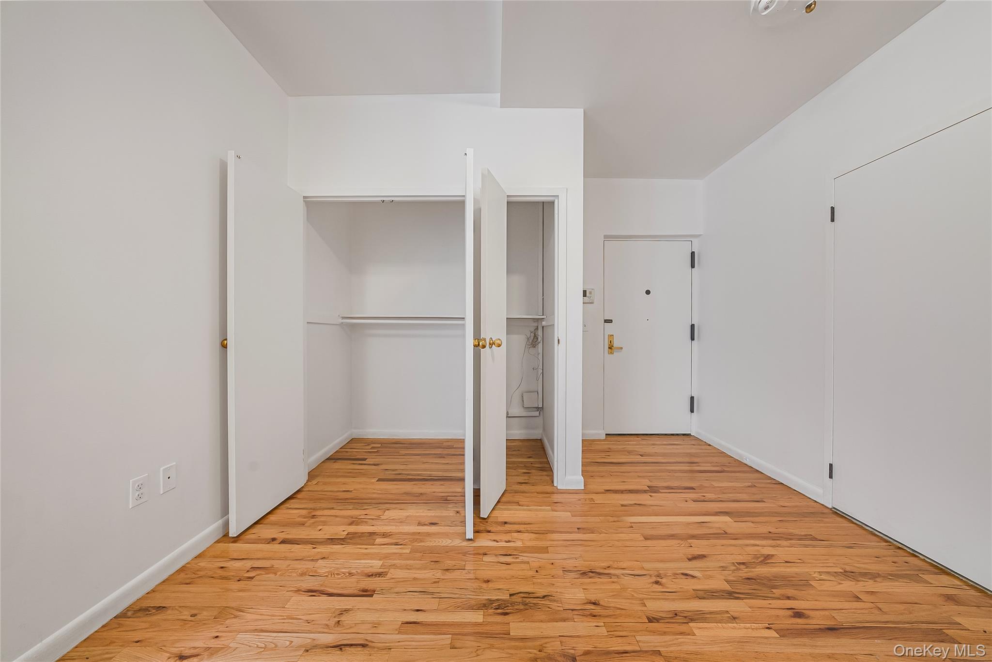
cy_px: 331
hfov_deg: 112.6
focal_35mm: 12
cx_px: 496
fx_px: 331
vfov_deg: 90.1
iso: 800
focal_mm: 12
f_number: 9
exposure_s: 1/8
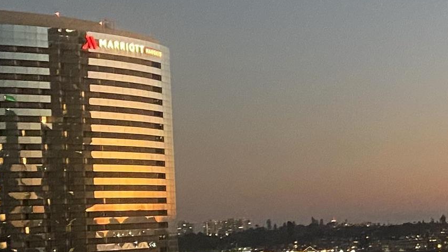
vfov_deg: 11.7
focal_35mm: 103
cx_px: 642
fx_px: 1223
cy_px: 223
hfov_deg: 18.7
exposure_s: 1/30
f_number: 1.8
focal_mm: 4.25
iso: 640
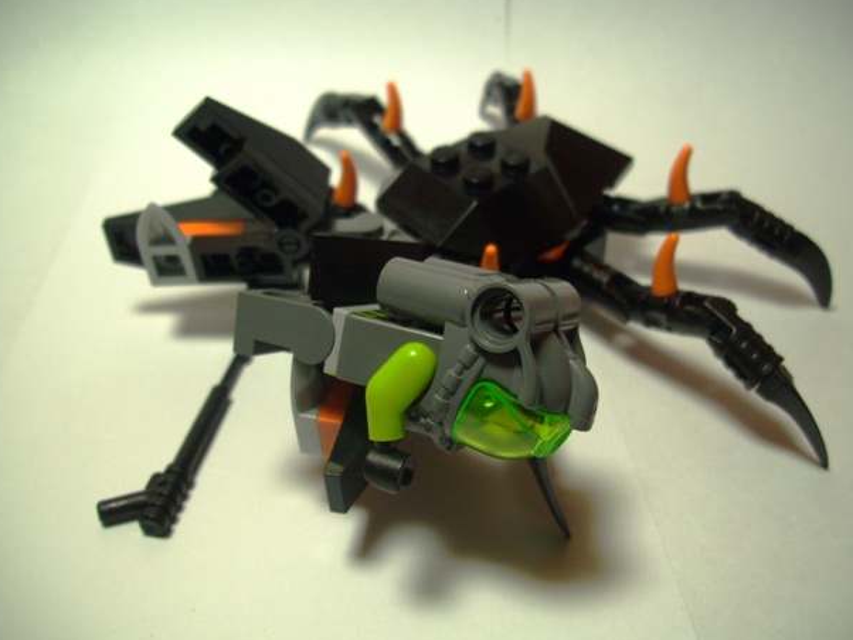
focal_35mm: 34
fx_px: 838
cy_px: 331
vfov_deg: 41.8
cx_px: 411
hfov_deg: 53.9
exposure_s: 1/60
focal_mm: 5.7
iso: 80
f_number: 2.9
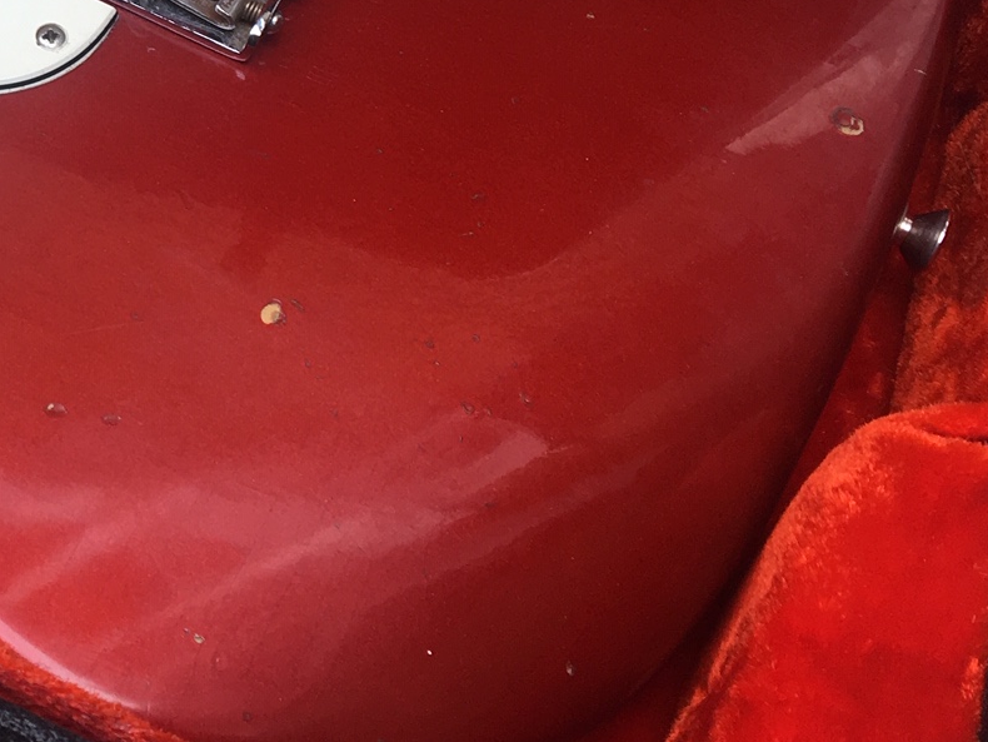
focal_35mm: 74
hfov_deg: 24.2
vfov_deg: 19.3
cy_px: -13
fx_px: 2113
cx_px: -163
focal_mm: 4.15
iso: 25
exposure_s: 1/113
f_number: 2.2
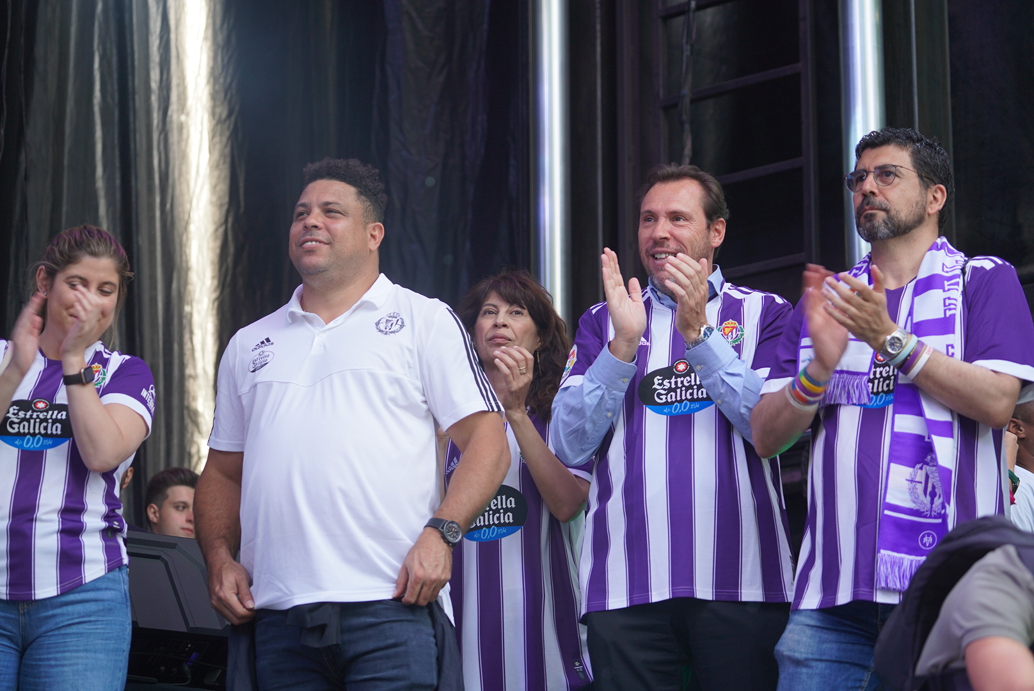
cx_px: 517
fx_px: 2989
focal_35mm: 104
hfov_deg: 19.6
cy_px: 346
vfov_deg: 13.2
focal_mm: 104
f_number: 4
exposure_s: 1/160
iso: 500
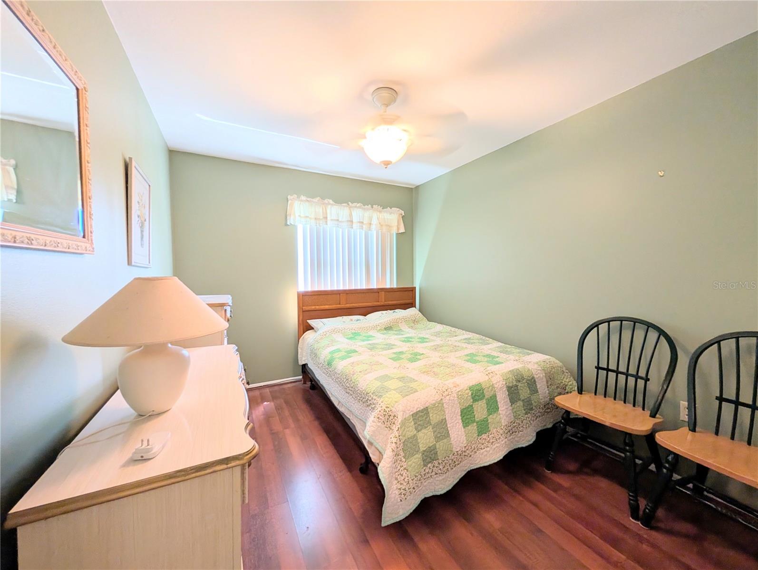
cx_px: 379
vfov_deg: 94.6
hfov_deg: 110.5
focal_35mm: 12
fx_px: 263
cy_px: 285
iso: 68
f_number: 1.7
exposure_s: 1/40
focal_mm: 2.02
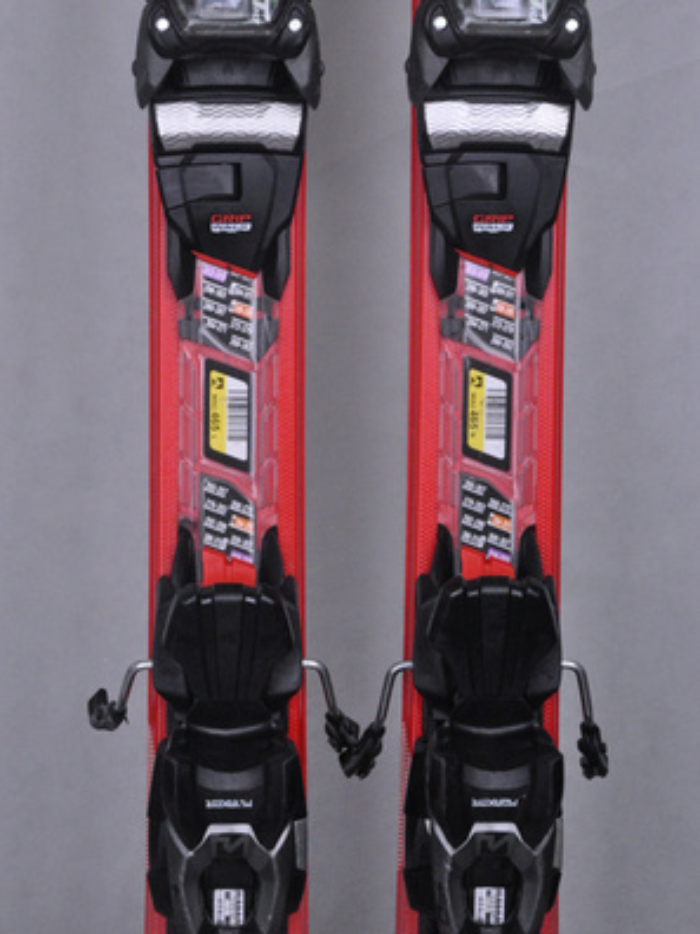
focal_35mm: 131
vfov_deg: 15.1
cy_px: 453
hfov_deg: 11.3
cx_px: 350
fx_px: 3532
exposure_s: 1/125
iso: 3200
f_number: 9.5
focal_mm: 80
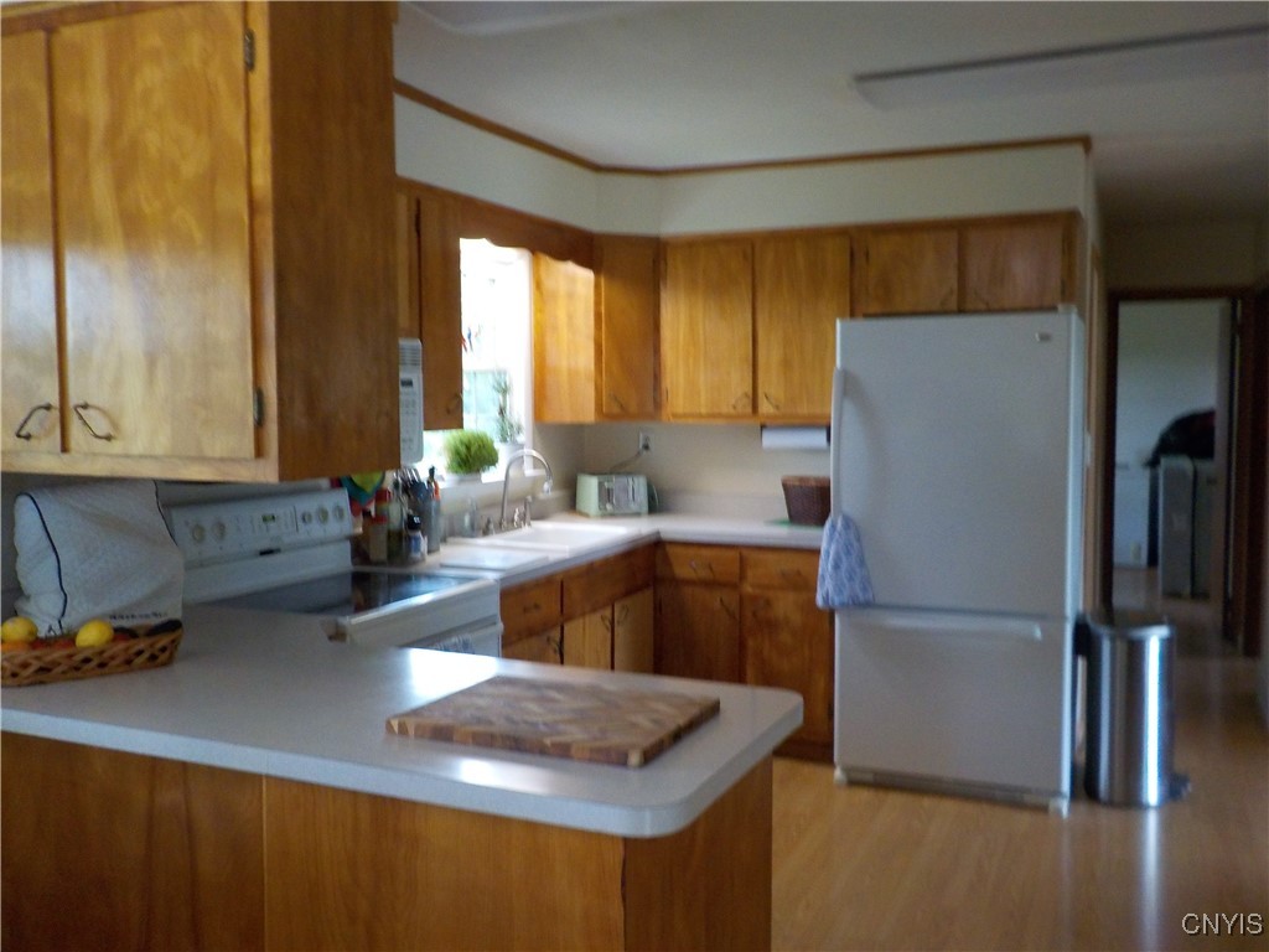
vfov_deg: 46.8
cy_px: 476
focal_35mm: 30
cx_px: 634
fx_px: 1100
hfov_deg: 60.0
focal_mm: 4.1
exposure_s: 1/30
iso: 320
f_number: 3.3
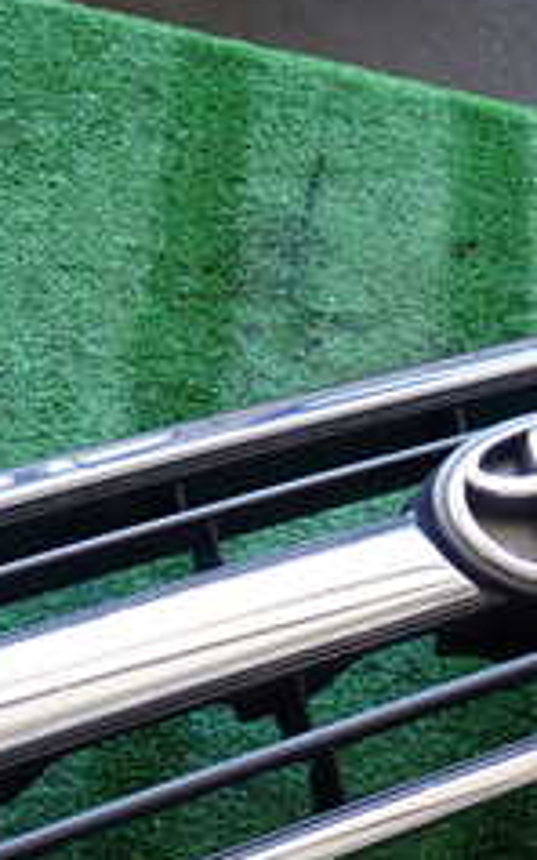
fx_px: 1570
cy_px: 704
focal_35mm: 67
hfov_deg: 19.4
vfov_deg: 29.8
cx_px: 348
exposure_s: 1/60
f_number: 2
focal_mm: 4.5
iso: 100
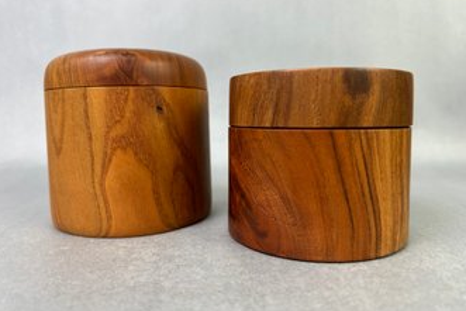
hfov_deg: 65.4
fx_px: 363
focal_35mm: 28
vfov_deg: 46.4
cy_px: 148
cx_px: 234
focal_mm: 5.7
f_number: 1.5
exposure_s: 1/120
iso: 50
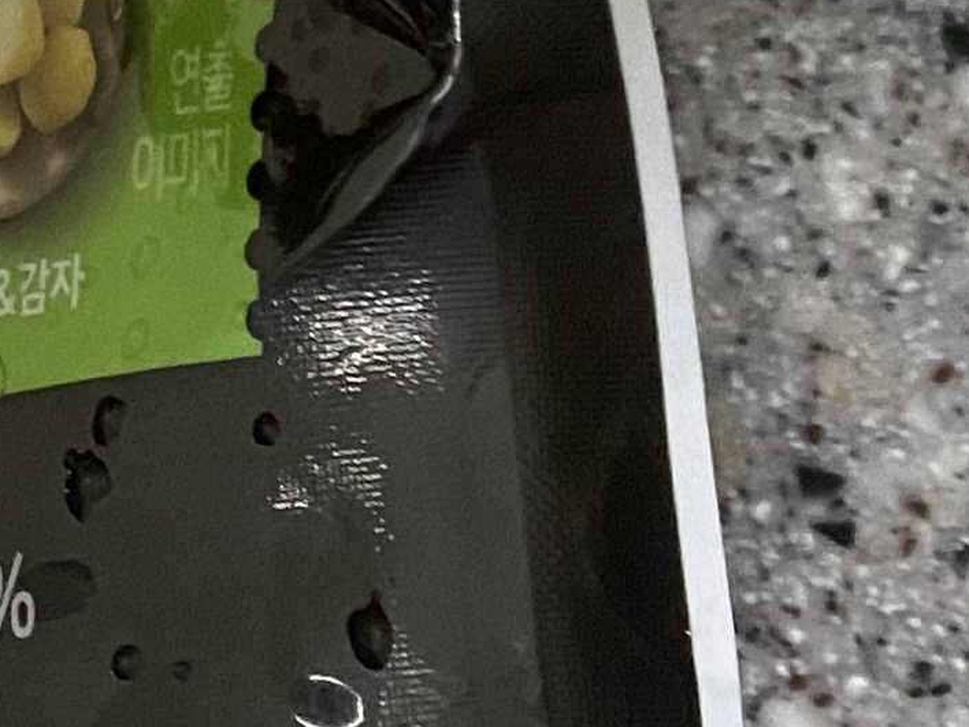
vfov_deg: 9.0
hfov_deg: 12.0
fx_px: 4143
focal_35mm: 148
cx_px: -918
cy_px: -1079
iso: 320
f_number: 1.8
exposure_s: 1/60
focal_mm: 4.25
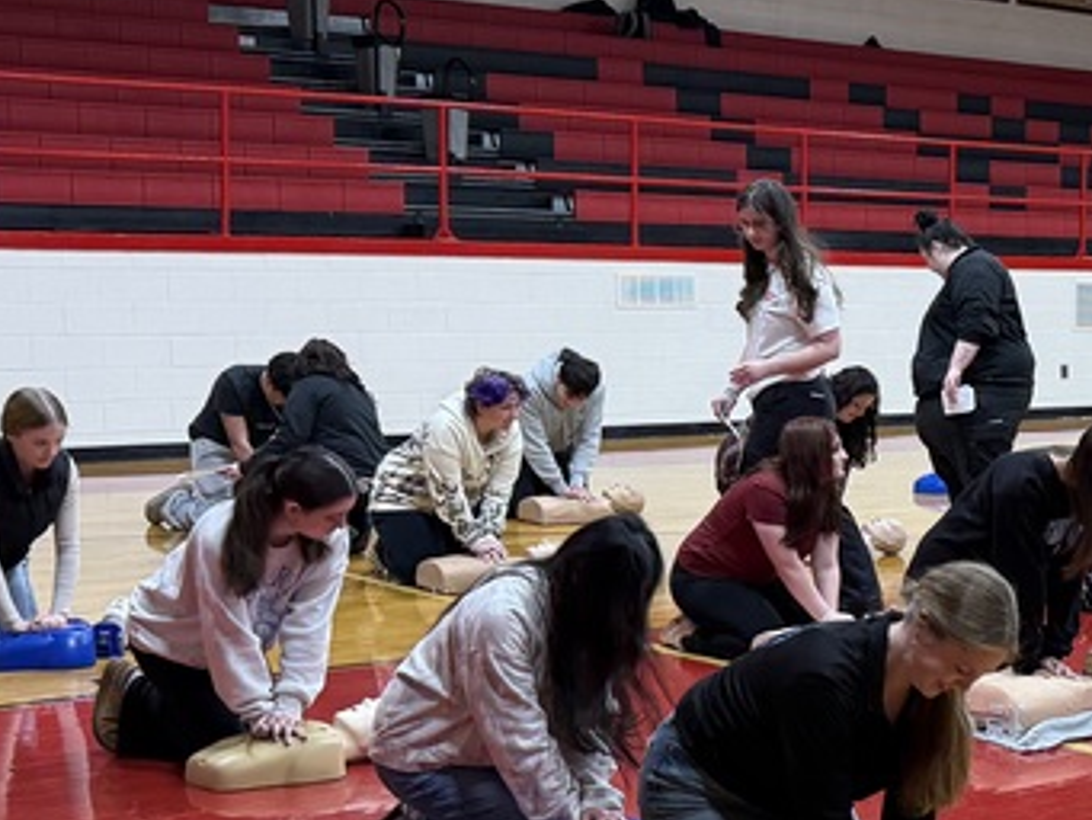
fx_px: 2272
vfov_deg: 20.4
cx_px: 1310
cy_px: 519
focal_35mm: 72
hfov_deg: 24.5
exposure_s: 1/95
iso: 200
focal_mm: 6.76
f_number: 1.78
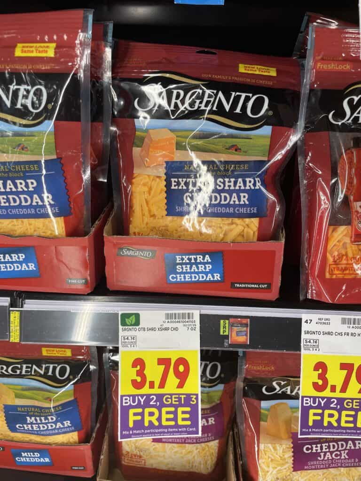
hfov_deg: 53.1
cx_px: 180
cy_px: 240
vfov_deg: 67.3
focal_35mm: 26
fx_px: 362
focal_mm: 4.2
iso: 64
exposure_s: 1/121
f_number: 1.6
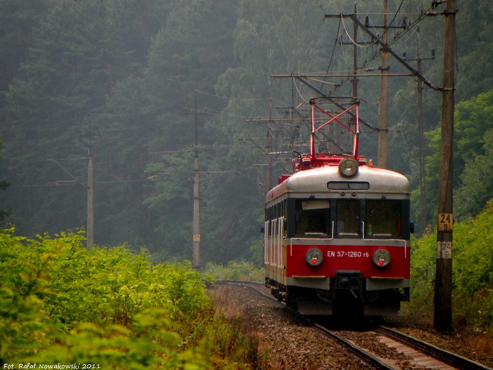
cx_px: 246
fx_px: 8887
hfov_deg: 3.2
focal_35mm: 624
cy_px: 185
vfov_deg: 2.4
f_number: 5
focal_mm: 110.4
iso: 64
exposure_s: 1/500
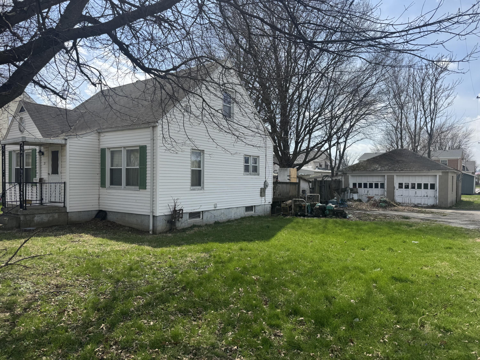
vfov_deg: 56.8
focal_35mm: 24
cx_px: 240
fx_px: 333
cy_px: 180
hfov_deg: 71.6
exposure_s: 1/4310
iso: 80
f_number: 1.78
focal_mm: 6.76
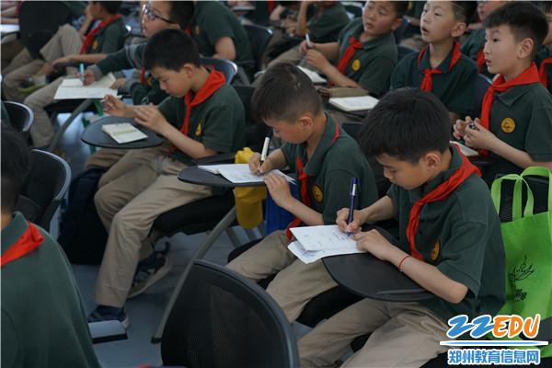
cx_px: 276
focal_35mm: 51
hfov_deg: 38.9
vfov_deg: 26.5
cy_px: 184
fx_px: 782
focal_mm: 51
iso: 1250
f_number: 4
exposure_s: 1/160
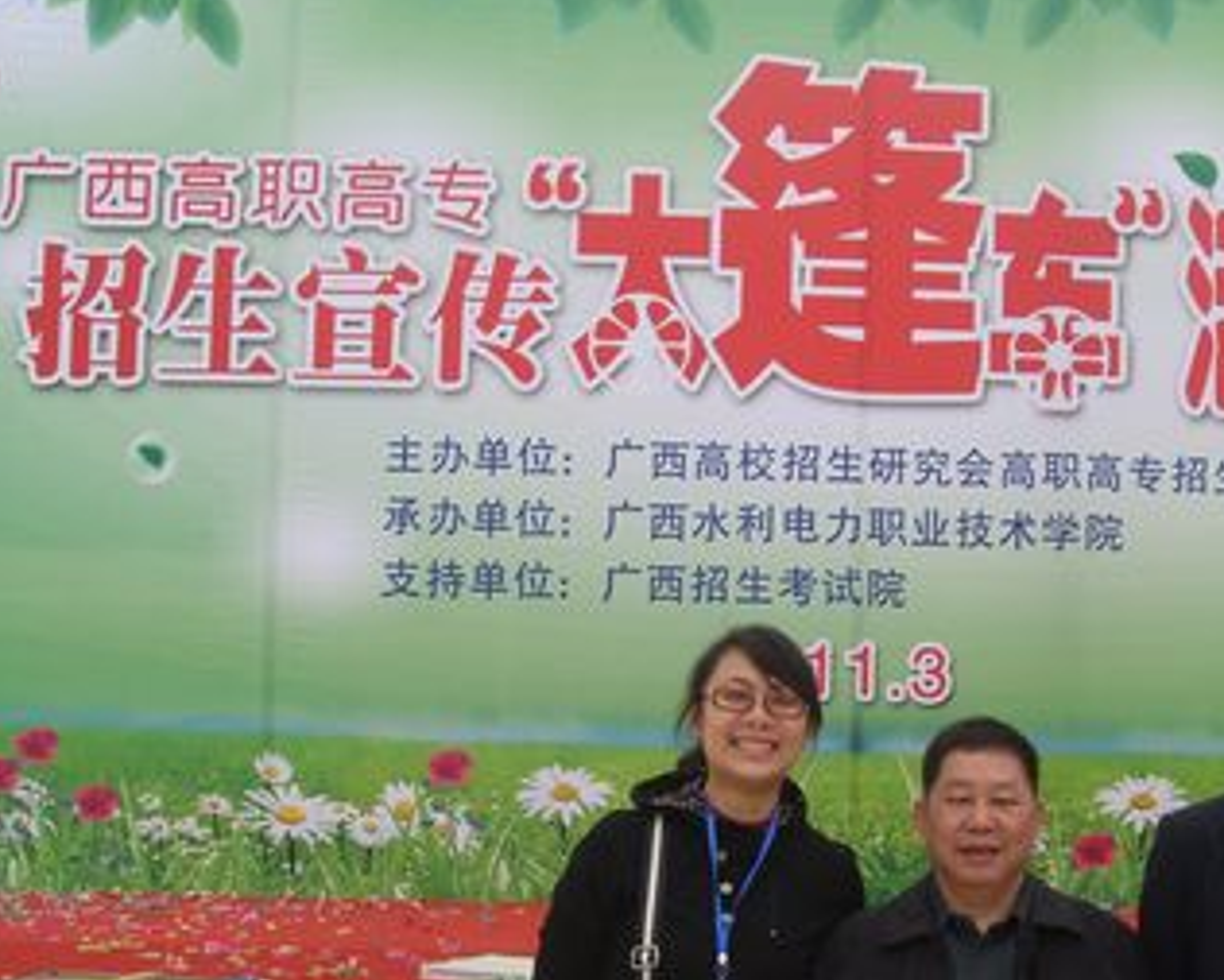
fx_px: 1957
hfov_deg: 34.1
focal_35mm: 54
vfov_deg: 27.9
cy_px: 688
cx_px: 903
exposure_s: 1/125
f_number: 7
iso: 80
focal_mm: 6.3
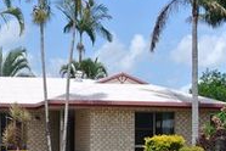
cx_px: 16
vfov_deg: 15.0
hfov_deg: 21.8
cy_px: 77
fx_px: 571
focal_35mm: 91
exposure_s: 1/800
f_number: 5
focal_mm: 13.6
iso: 100
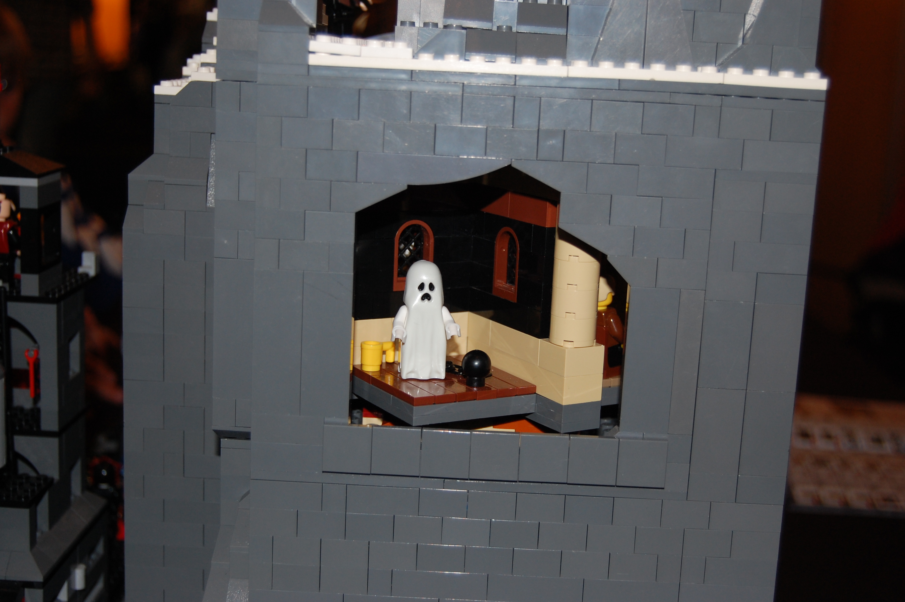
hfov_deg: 38.9
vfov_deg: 26.4
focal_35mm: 51
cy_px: 301
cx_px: 452
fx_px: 1281
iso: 400
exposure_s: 1/60
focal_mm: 34
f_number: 4.5
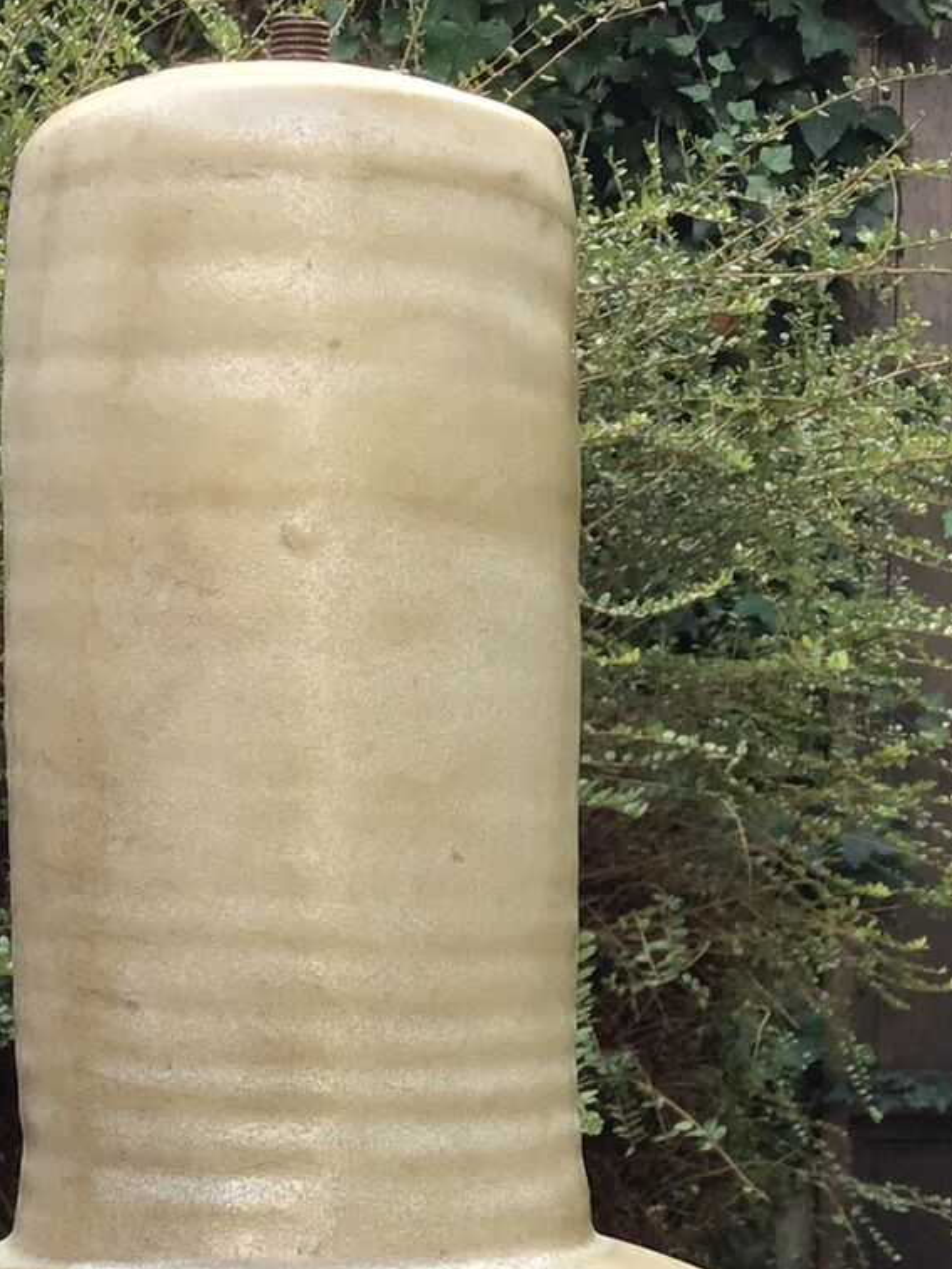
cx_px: 480
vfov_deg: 22.4
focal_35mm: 84
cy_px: 1257
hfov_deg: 17.6
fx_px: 3080
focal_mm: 3.3
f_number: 2.4
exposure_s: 1/125
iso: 25
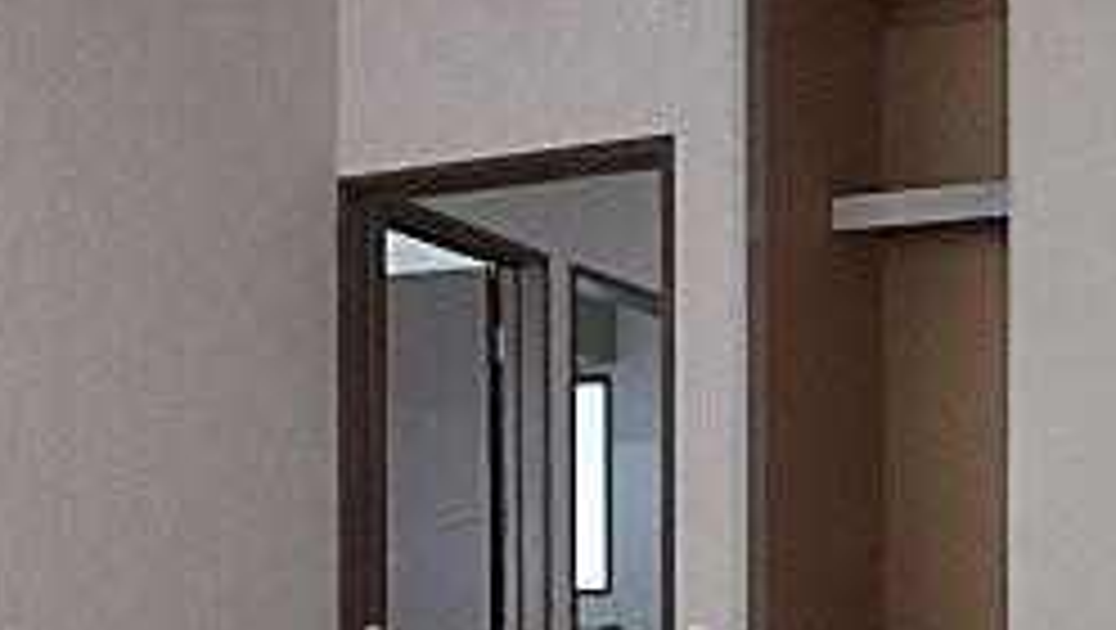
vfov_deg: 19.6
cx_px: 652
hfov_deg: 35.3
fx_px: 1747
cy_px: 680
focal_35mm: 59
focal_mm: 3.7
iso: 320
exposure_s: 1/30
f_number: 3.5
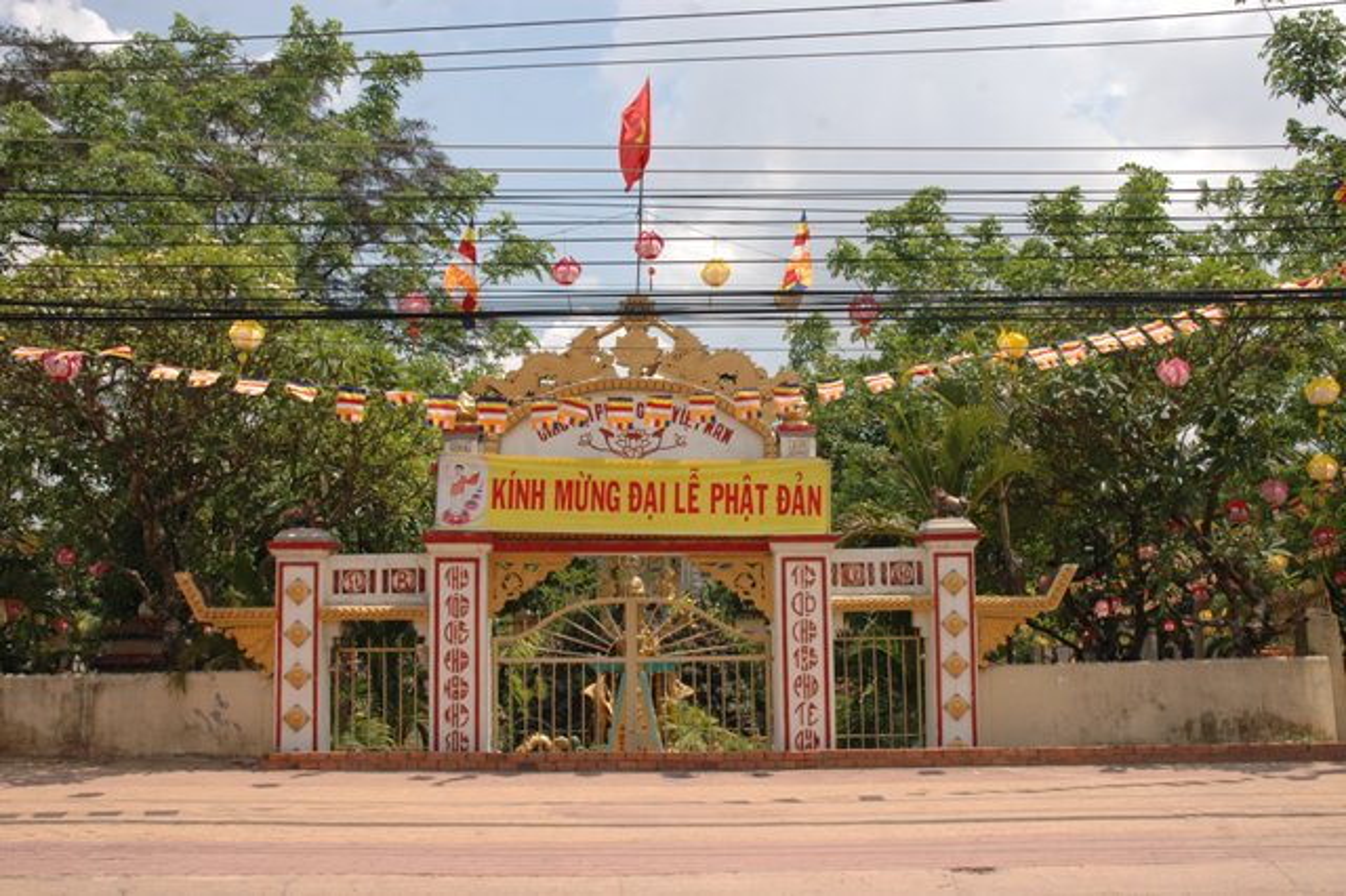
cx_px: 673
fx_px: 1345
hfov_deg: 53.2
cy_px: 448
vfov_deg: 36.8
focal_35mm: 36
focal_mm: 24
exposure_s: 1/400
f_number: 10
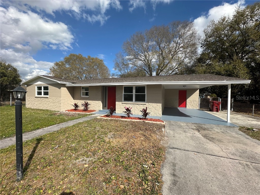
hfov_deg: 102.1
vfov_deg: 85.7
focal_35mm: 14
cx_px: 130
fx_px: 105
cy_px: 98
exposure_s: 1/2451
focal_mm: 2.22
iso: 50
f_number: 2.2
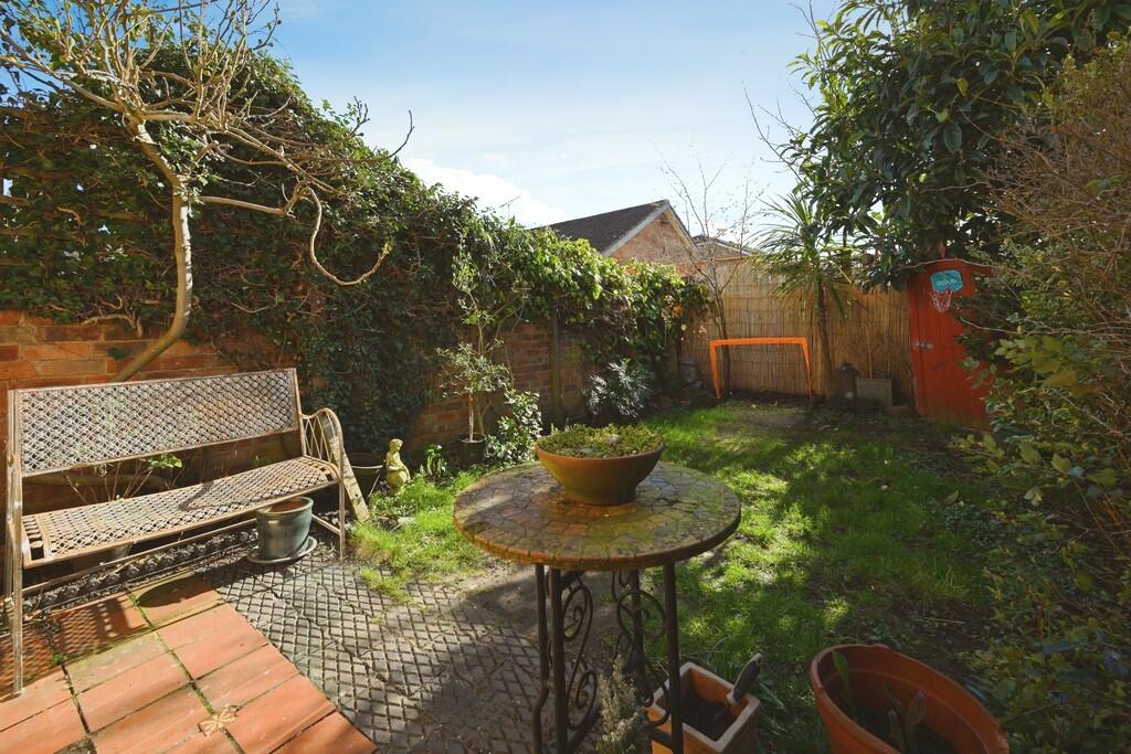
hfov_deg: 104.2
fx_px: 440
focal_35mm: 14
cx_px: 566
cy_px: 377
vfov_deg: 81.2
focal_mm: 14
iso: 100
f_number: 7.1
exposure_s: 1/160
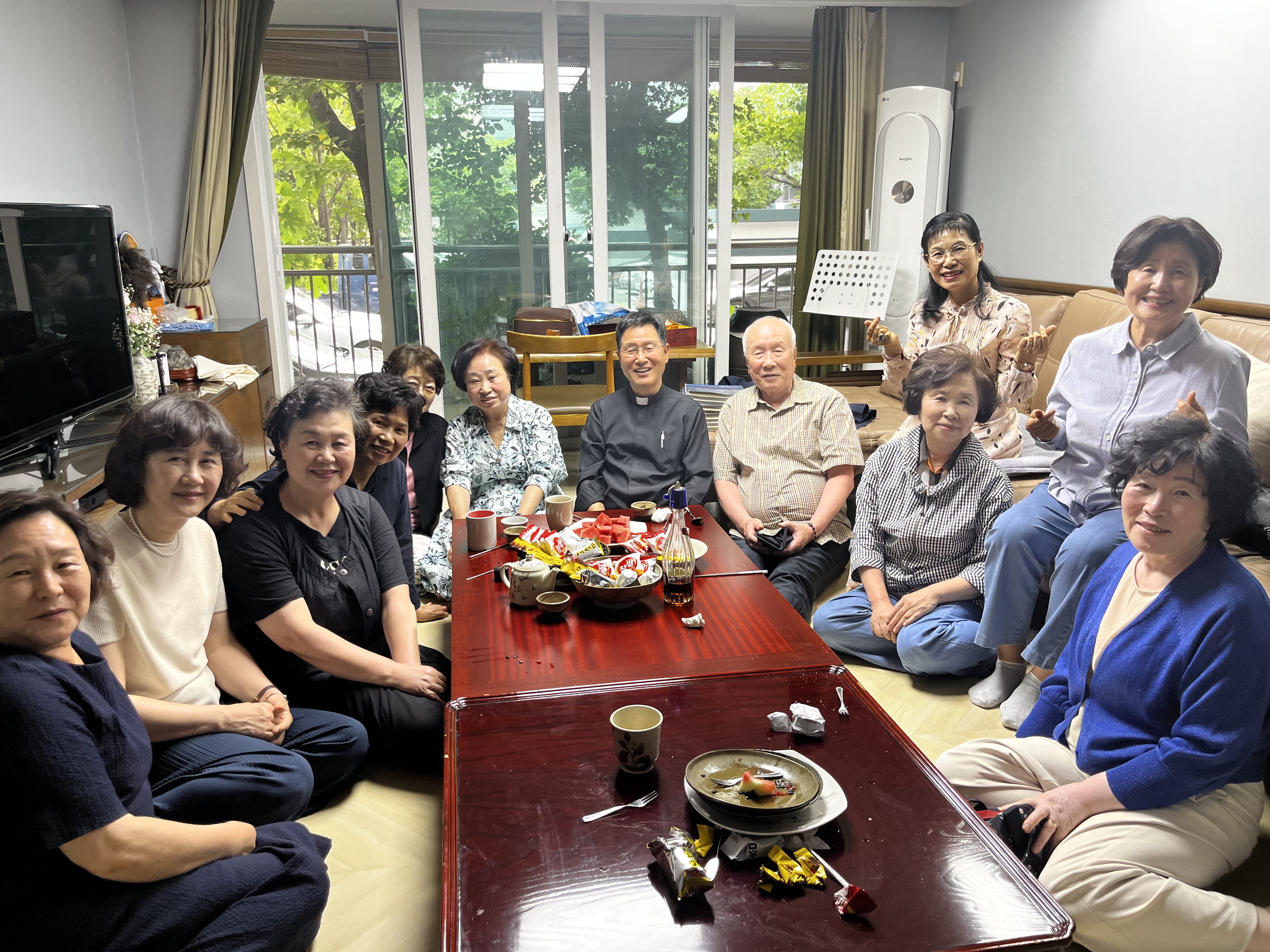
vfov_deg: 53.1
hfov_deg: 67.3
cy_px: 476
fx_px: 954
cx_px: 635
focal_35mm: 26
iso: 80
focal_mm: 5.1
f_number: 1.6
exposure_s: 1/60
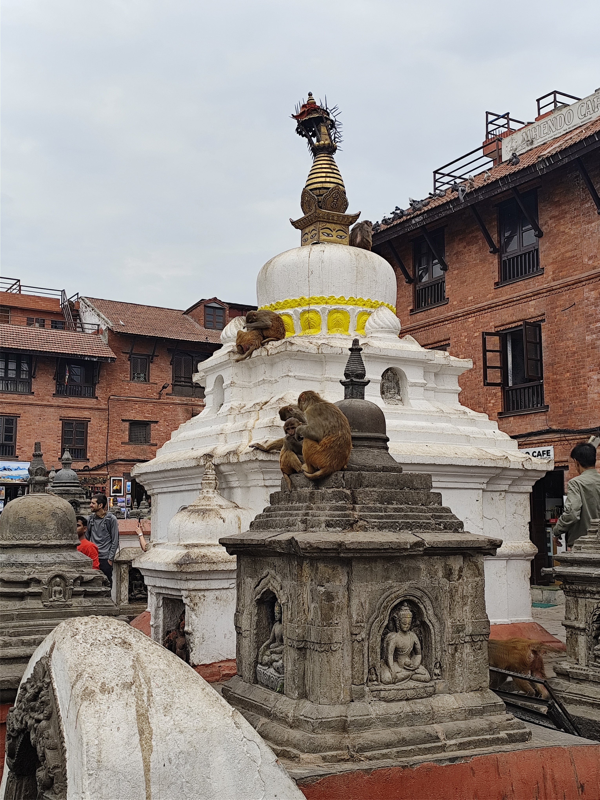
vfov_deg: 47.9
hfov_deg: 36.8
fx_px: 901
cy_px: 400
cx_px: 300
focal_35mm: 39
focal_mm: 6.14
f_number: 1.65
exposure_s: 1/483
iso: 50
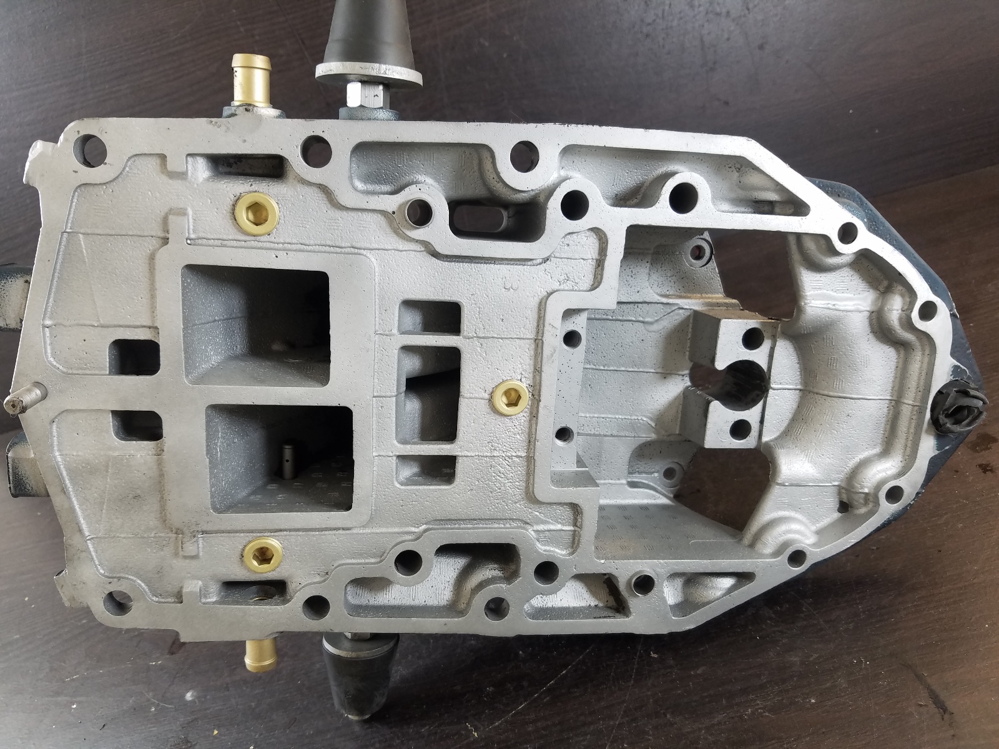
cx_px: 500
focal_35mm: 26
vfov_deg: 53.1
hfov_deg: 67.3
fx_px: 750
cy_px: 374
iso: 80
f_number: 1.7
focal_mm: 4.2
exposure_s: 1/120
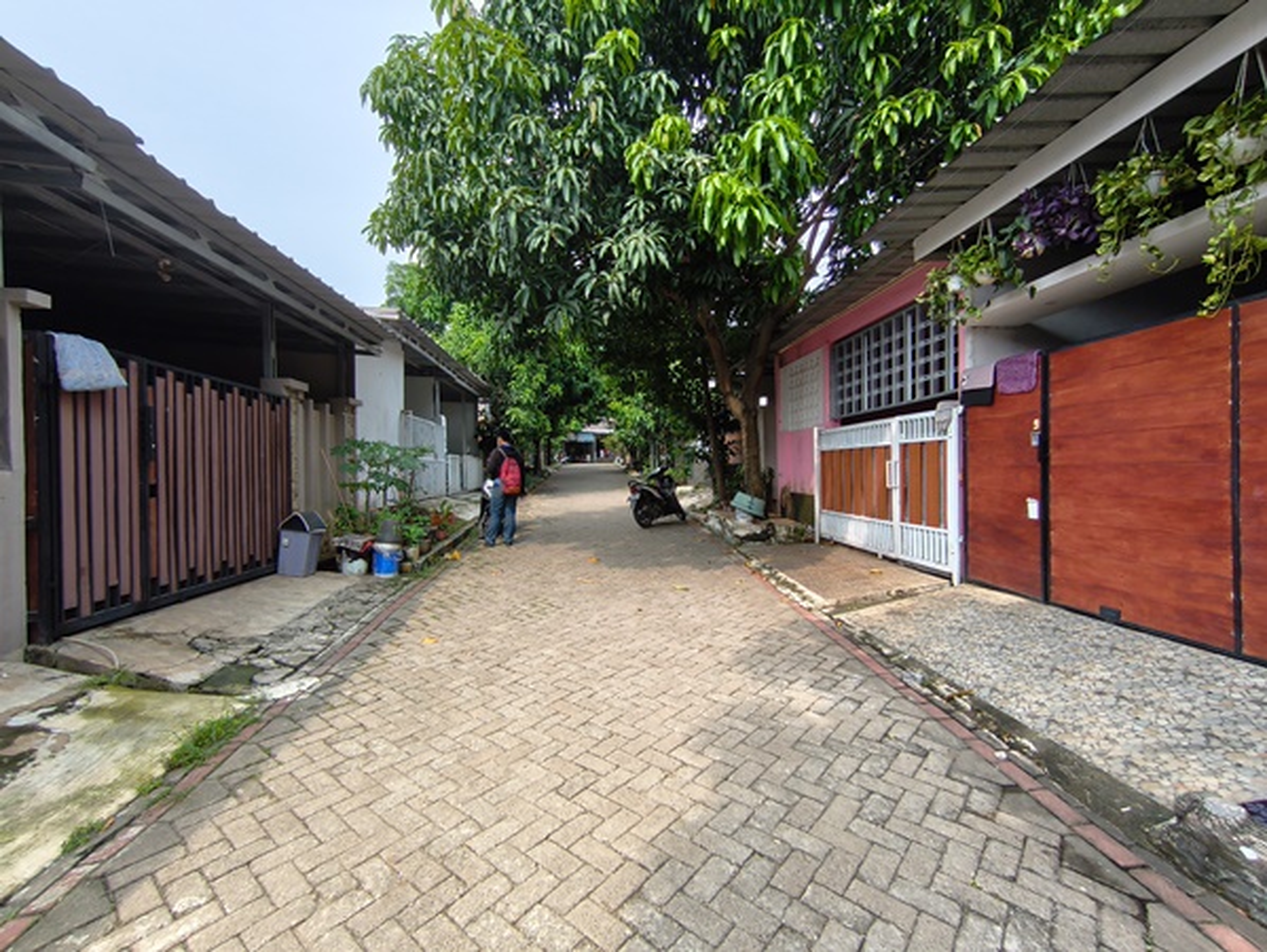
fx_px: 549
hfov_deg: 98.1
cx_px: 634
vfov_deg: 81.8
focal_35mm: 15
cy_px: 476
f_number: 2.2
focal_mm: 1.65
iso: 50
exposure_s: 1/182
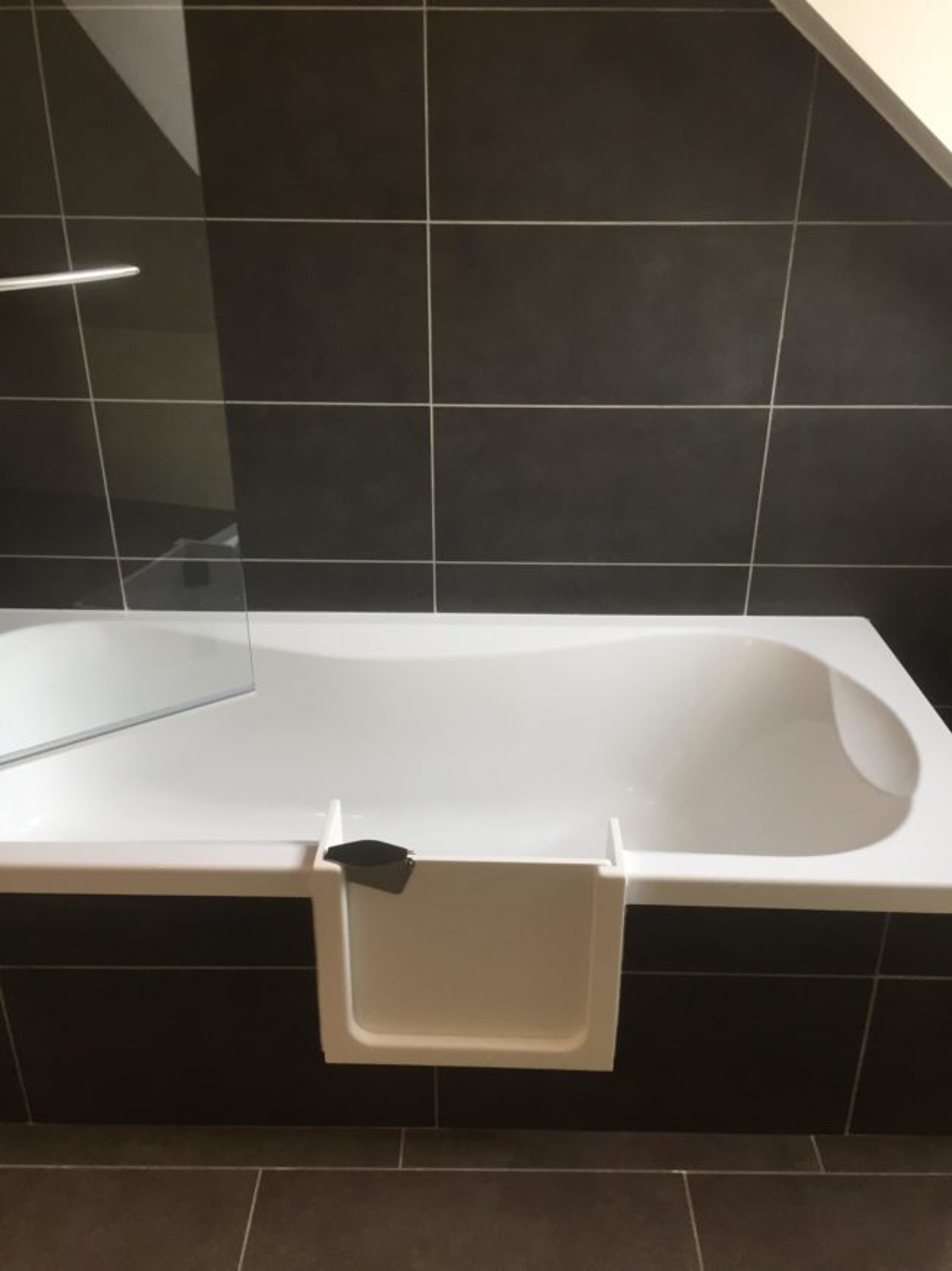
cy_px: 636
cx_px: 476
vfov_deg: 61.7
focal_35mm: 29
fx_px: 1064
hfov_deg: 48.2
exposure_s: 1/33
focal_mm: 4.15
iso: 40
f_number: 2.2
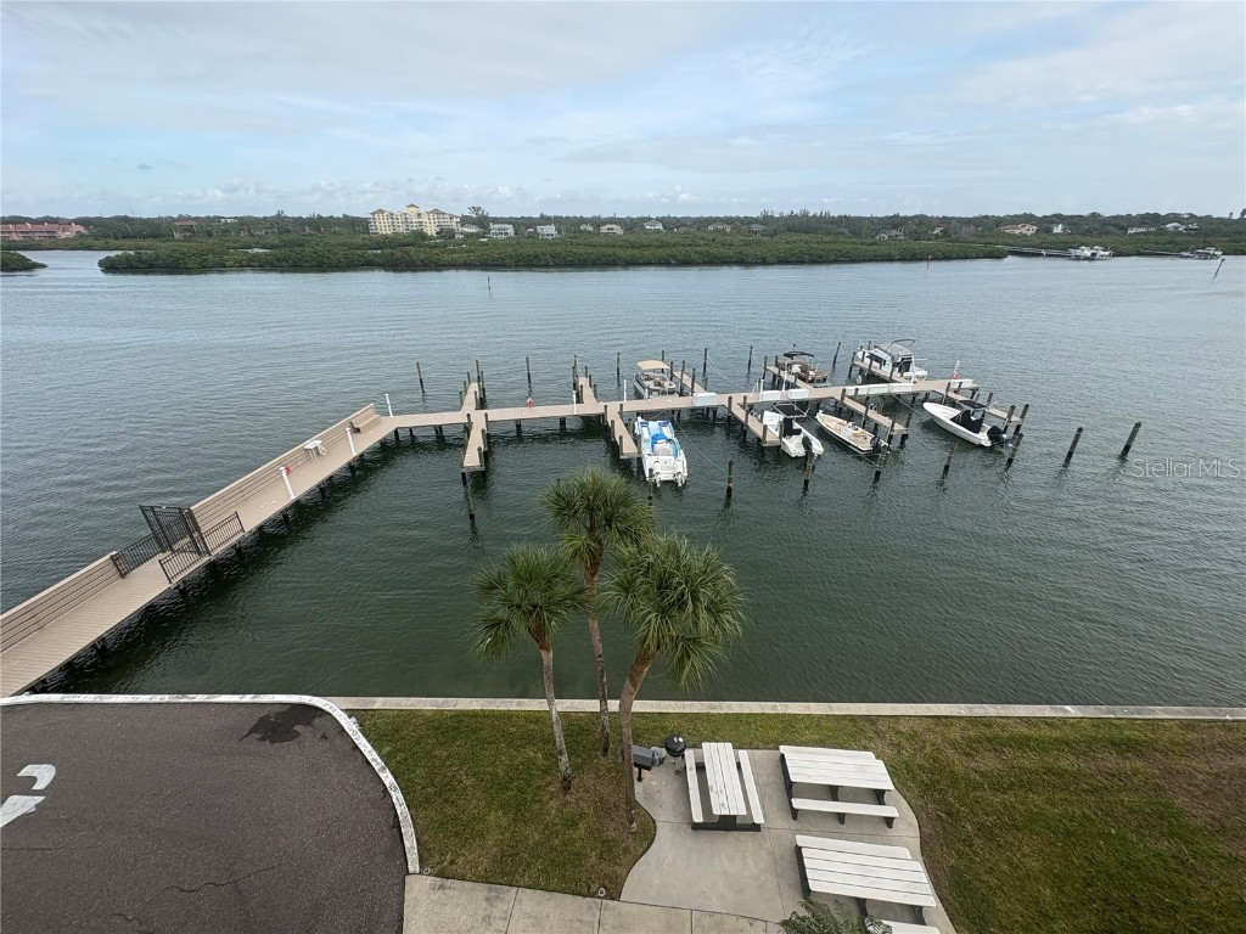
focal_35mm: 14
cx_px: 623
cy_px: 467
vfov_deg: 85.7
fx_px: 504
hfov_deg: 102.1
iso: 40
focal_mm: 2.22
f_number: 2.2
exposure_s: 1/804
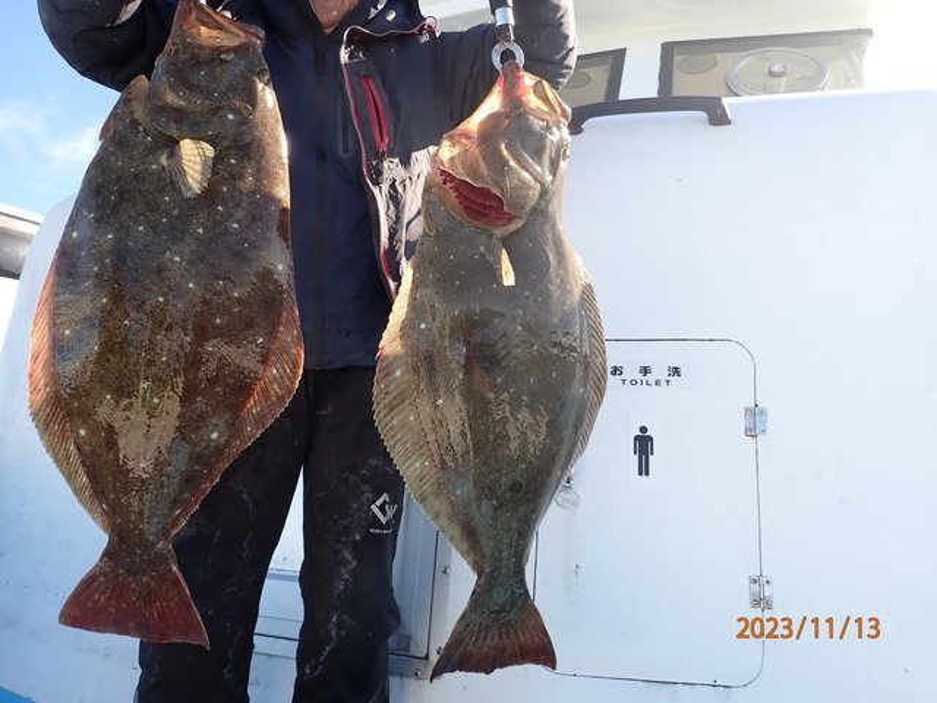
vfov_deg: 54.9
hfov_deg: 69.4
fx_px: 677
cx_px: 468
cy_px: 352
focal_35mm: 25
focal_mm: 4.5
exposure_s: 1/500
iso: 100
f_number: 2.8
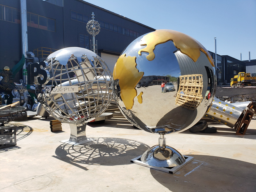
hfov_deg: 67.3
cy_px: 96
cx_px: 128
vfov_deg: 53.1
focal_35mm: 26
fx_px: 192
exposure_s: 1/1378
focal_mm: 4.3
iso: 50
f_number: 2.4
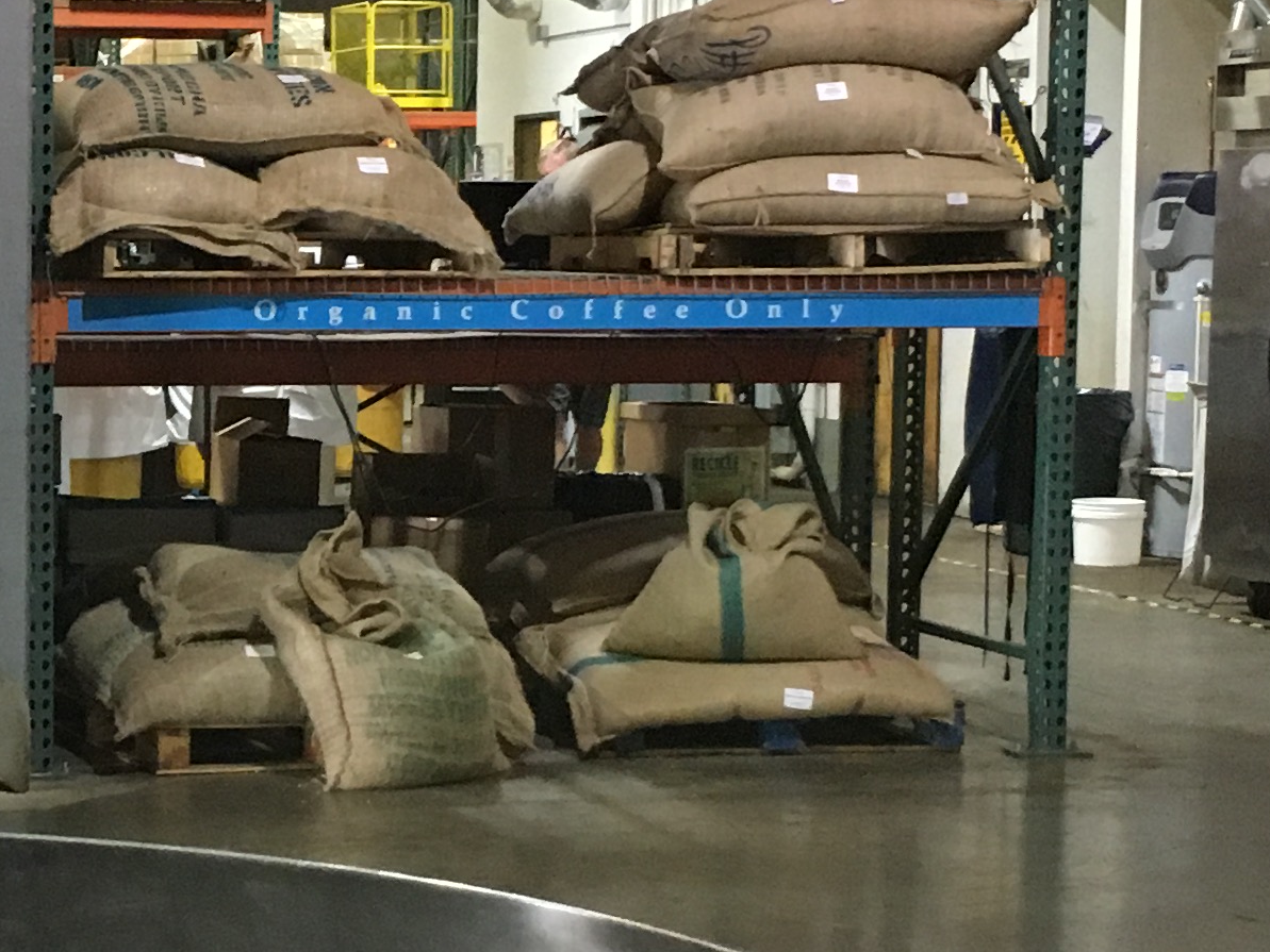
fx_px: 3596
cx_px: 9
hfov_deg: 19.5
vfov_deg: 15.1
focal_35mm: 98
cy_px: 578
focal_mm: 4.15
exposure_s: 1/25
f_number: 2.2
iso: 200
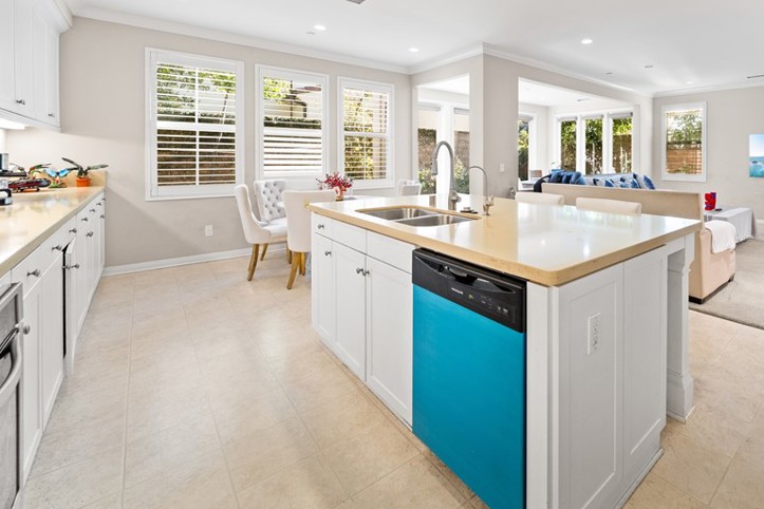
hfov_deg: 90.4
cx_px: 500
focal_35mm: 17
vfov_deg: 68.7
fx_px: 361
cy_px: 174
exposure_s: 1/6
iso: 640
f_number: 6.3
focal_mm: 12
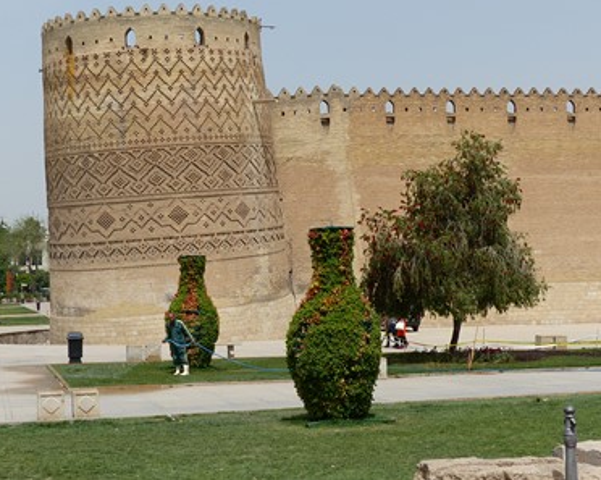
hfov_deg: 30.5
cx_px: 307
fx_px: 1102
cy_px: 239
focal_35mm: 62
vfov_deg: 24.6
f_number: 4
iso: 100
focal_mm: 10.5
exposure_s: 1/1600
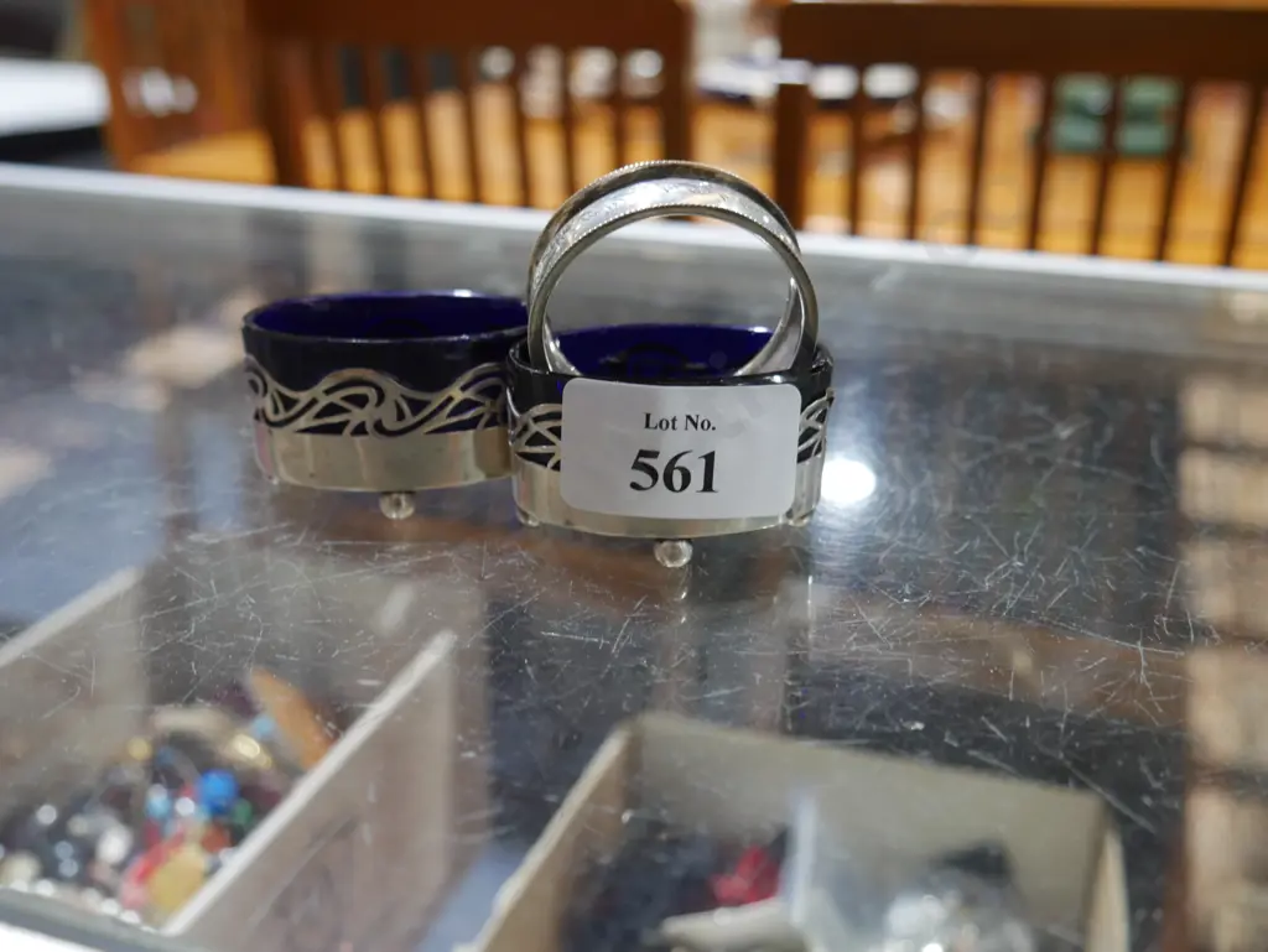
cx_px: 634
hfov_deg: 49.0
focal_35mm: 38
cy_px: 476
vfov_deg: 37.8
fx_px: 1393
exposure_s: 1/60
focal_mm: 19
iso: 640
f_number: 4.1
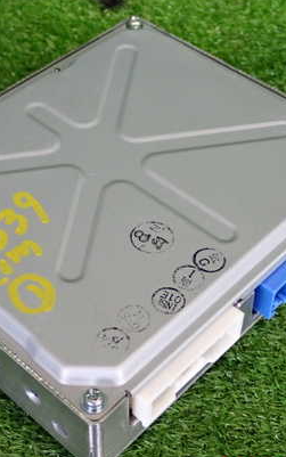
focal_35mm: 65
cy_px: 226
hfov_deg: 20.0
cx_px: 138
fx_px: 810
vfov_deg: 31.5
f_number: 2.8
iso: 500
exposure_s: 1/40
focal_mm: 7.31
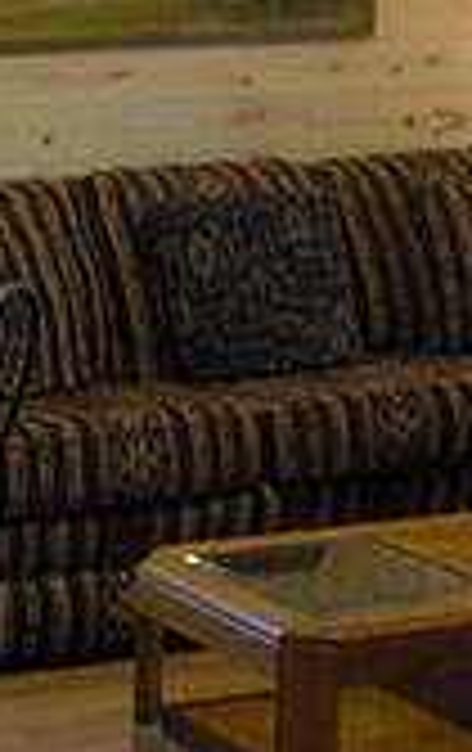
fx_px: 2992
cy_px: 108
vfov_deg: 14.2
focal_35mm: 146
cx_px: 121
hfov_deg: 9.0
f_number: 3.5
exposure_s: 1/19
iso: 400
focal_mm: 6.3
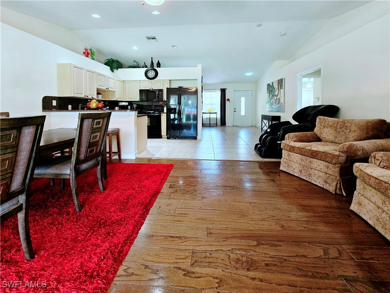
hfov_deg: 106.2
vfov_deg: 89.9
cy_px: 146
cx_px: 195
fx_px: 146
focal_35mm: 13
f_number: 2.2
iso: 250
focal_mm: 2.2
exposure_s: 1/60.2
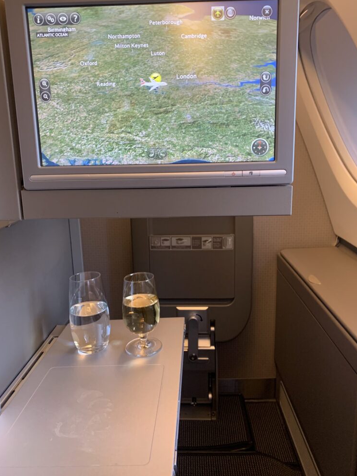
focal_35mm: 27
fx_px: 371
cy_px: 229
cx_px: 184
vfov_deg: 65.3
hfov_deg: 51.4
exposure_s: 1/50
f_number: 1.8
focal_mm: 4.25
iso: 250
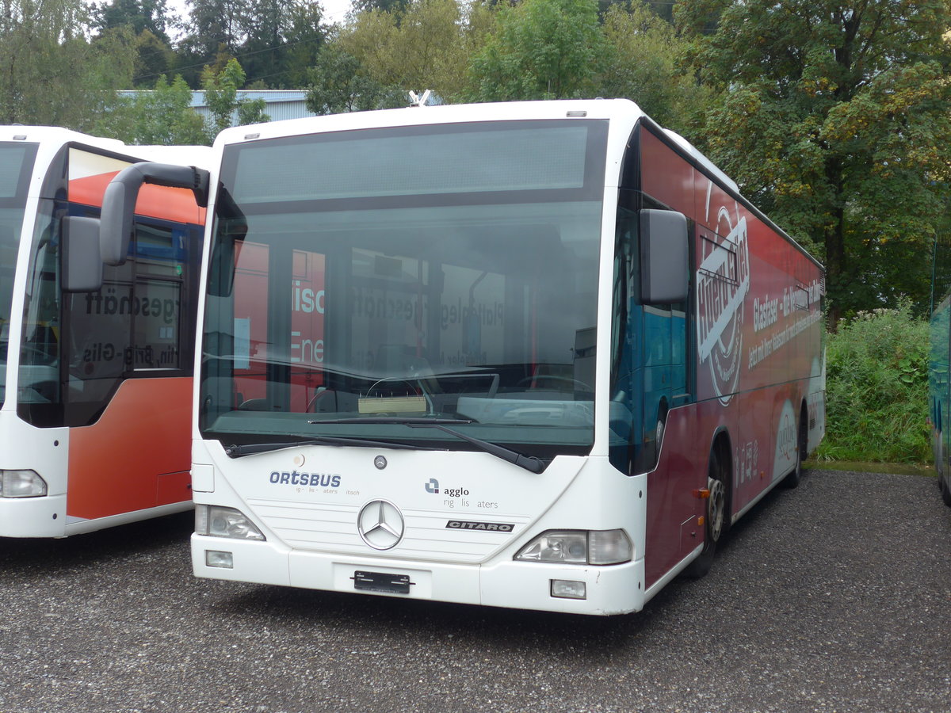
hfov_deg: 42.9
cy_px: 356
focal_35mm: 44
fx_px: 1209
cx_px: 476
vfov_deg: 32.9
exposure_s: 1/400
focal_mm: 9
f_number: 2.8
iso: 80
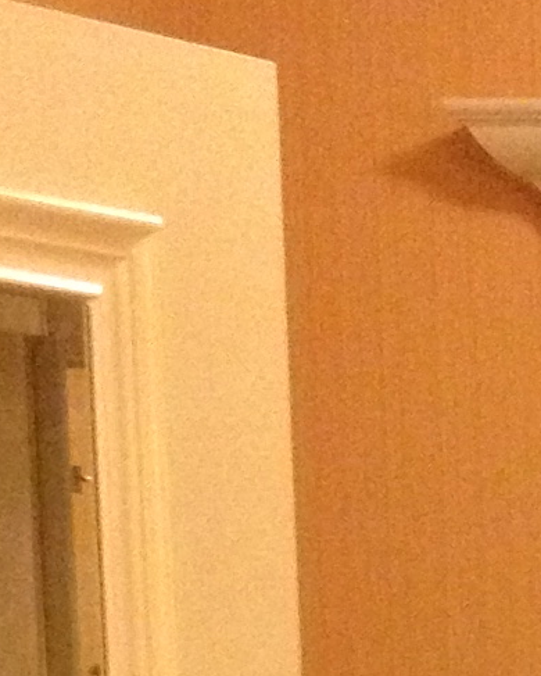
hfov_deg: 6.5
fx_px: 4580
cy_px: 1581
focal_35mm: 229
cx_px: 1172
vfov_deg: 7.9
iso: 400
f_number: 2.4
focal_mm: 4.28
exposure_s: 1/15
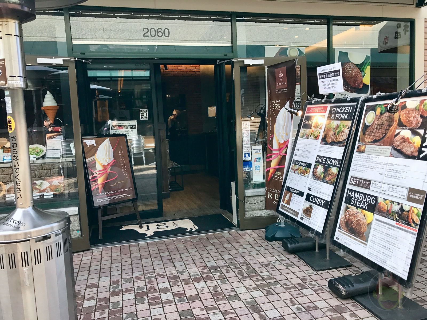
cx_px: 214
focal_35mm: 28
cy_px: 160
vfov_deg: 49.7
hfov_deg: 63.4
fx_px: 345
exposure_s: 1/374
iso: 20
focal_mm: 3.99
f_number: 1.8
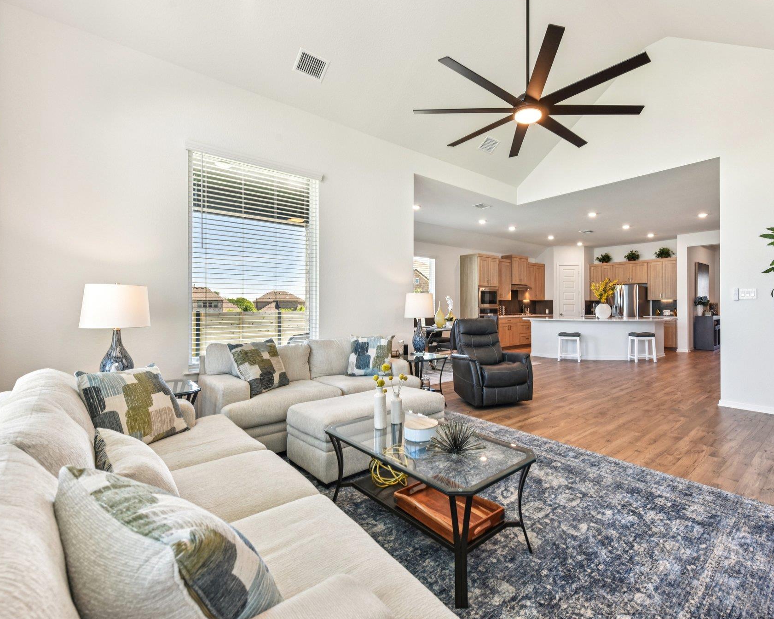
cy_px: 307
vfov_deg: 80.4
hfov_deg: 92.0
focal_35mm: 16
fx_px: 366
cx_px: 461
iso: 140
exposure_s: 1/15
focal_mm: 14
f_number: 8
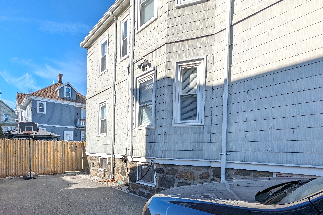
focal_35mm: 22
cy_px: 158
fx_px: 197
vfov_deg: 54.9
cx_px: 144
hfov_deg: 78.3
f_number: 2.2
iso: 51
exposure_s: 1/1721
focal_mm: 2.35
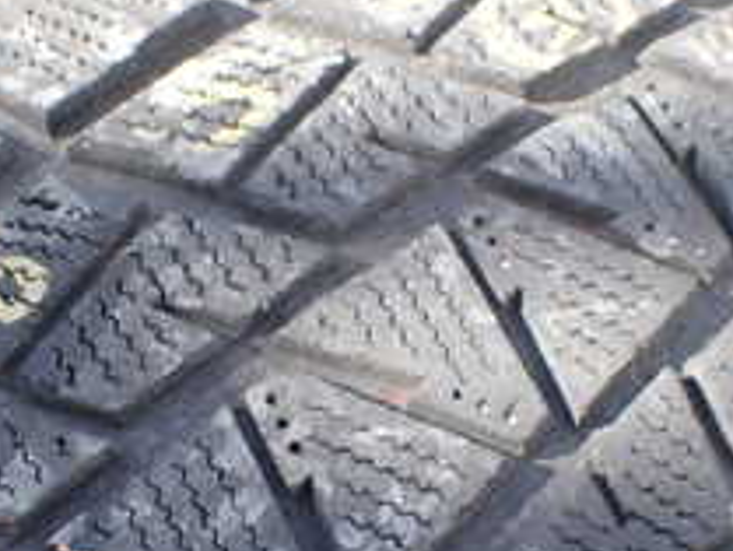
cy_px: 407
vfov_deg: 17.1
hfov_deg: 22.7
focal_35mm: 86
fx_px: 1822
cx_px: 337
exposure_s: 1/200
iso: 100
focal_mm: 5.4
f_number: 3.2
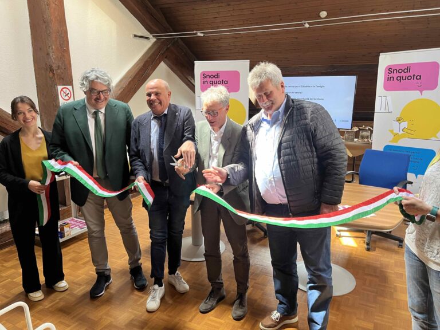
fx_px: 330
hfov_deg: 67.3
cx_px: 220
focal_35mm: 26
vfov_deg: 53.1
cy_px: 165
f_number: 1.6
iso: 125
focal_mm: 5.1
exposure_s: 1/85
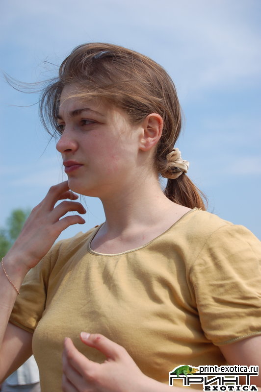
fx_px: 899
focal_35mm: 82
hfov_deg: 16.5
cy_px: 196
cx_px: 130
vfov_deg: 24.6
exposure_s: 1/750
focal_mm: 55
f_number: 5.6
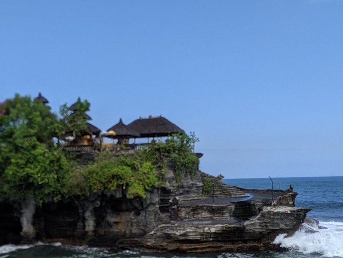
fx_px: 535
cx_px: 119
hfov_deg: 35.3
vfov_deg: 26.5
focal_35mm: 54
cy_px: 210
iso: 43
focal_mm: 4.44
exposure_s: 1/2347
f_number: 1.8
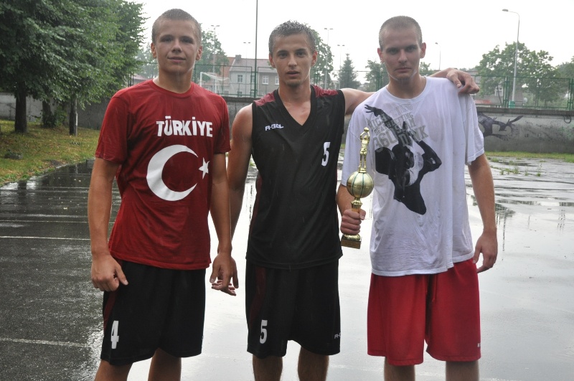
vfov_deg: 28.9
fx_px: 740
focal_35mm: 46
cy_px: 190
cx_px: 287
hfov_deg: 42.4
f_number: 5.6
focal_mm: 31
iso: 800
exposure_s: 1/200
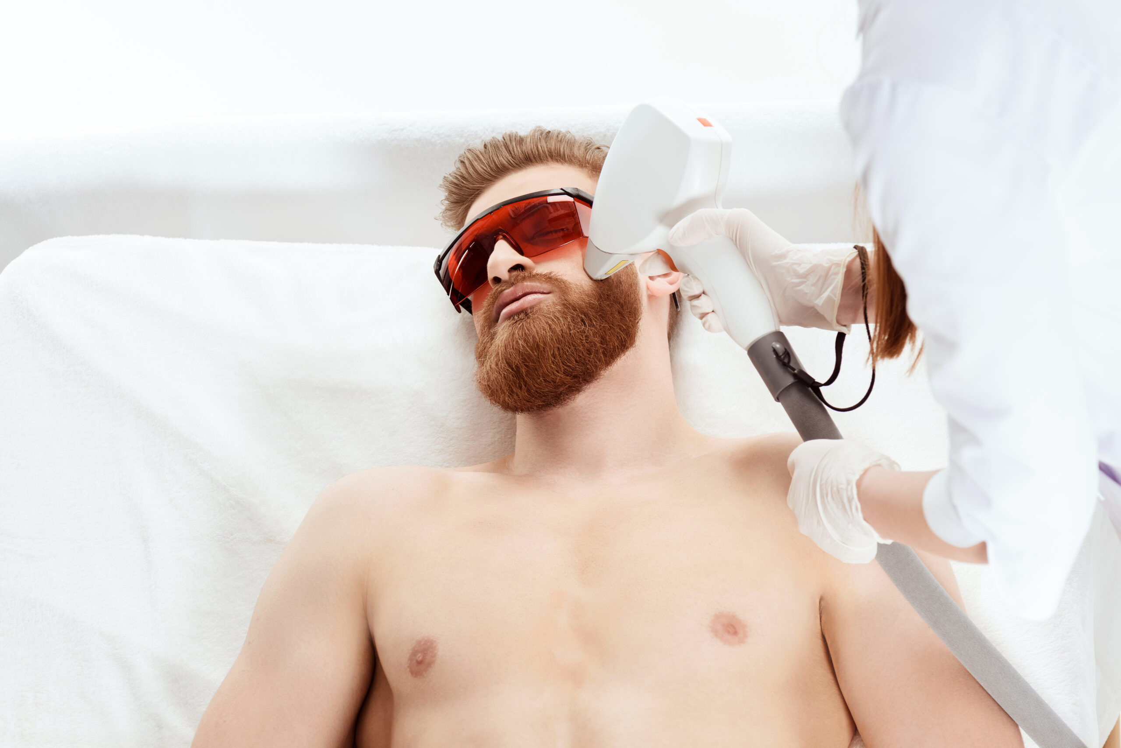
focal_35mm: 105
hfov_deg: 19.4
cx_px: 560
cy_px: 374
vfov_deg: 13.1
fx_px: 3271
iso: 160
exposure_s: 1/40
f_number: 6.3
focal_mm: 105
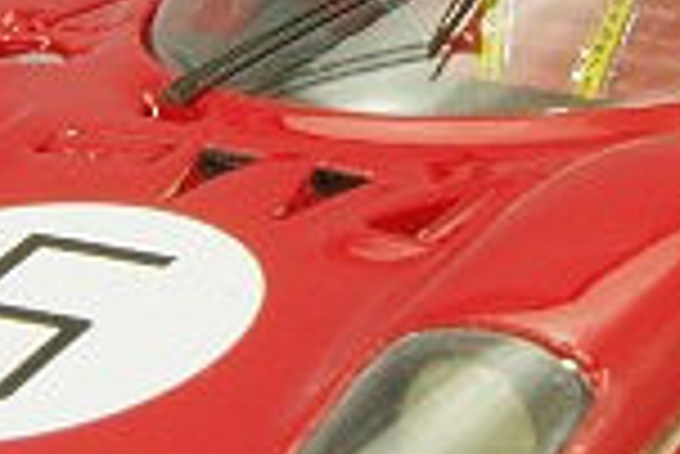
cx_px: 531
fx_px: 8962
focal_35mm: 474
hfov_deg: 4.3
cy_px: 70
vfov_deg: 2.9
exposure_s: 1
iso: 400
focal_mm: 75
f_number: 32
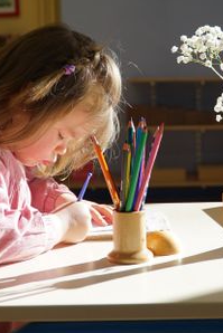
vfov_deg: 25.7
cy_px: 169
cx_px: 128
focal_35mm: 79
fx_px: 733
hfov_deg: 17.3
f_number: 4
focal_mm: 34
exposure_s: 1/640
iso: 200
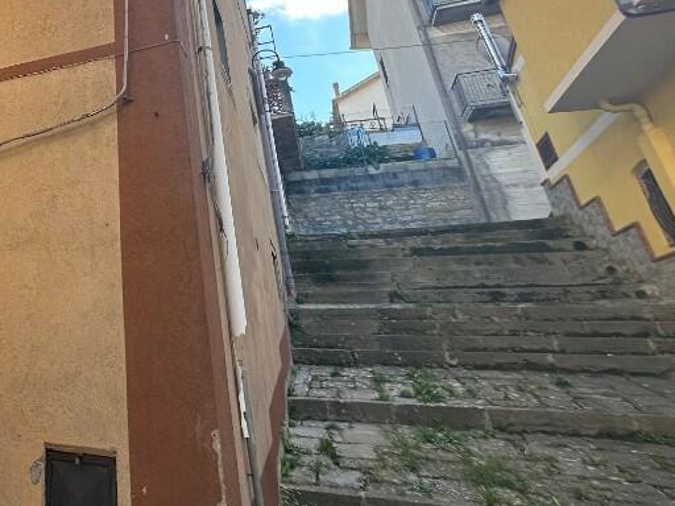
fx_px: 546
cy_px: 92
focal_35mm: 28
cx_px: 42
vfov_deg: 46.8
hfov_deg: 53.6
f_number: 2.2
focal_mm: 2.22
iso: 40
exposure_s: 1/241
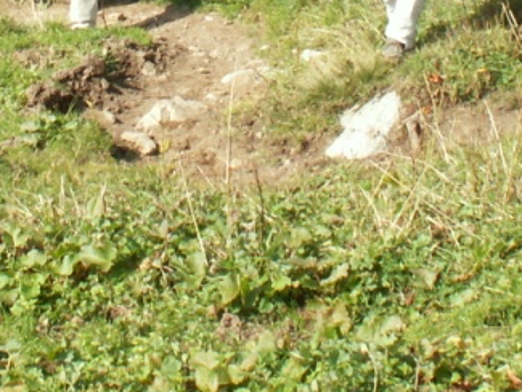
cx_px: 194
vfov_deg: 9.7
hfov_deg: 13.3
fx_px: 2233
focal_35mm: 148
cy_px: -220
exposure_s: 1/60
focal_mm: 7.86
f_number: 8
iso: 50
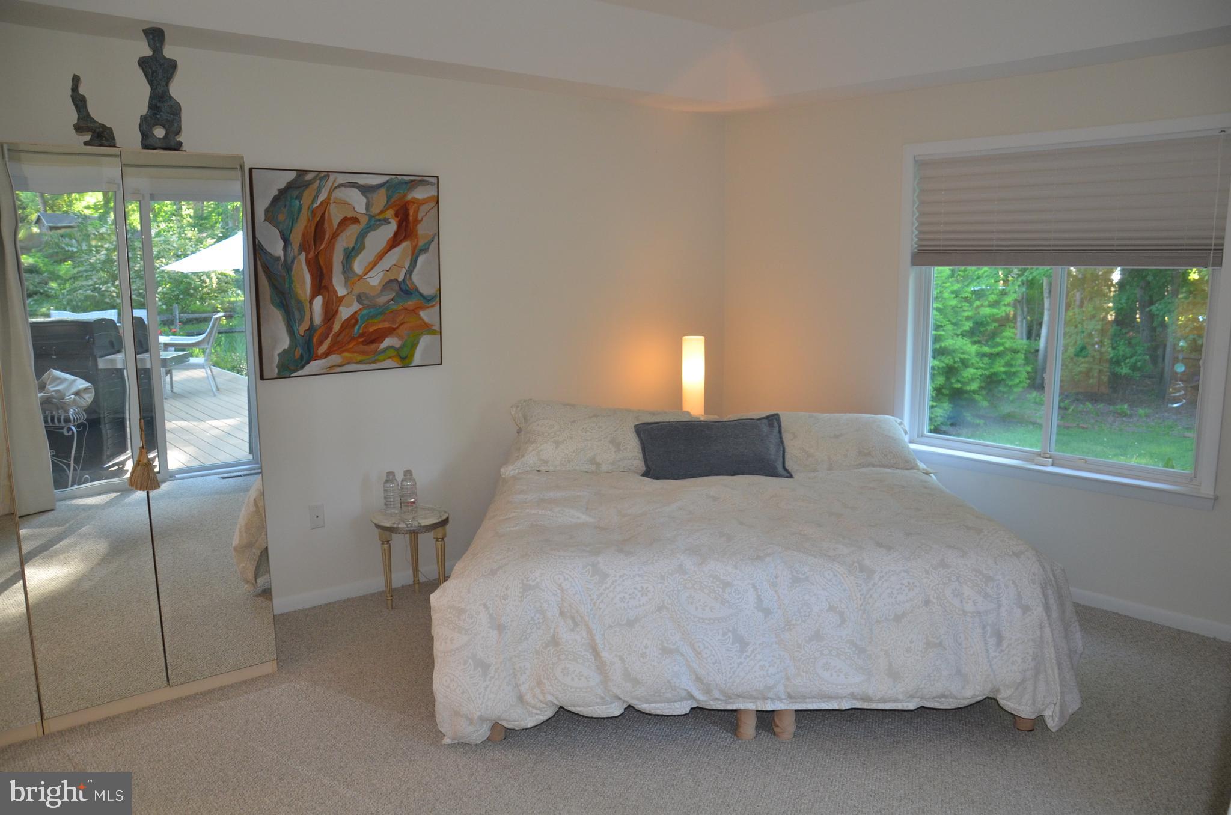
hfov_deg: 67.5
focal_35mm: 27
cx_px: 616
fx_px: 921
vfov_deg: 47.7
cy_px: 408
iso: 560
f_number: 3.5
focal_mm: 18
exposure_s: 1/60
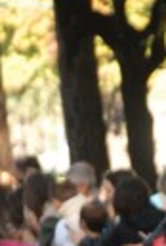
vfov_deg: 3.7
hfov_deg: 2.5
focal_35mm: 558
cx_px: 329
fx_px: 3829
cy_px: 467
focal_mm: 80
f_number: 5.6
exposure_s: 1/250
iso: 1000
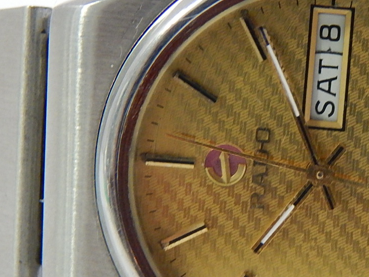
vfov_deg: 9.0
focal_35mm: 165
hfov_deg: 11.9
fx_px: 1759
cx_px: 307
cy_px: 157
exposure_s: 1/25
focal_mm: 13.5
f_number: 4.2
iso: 400
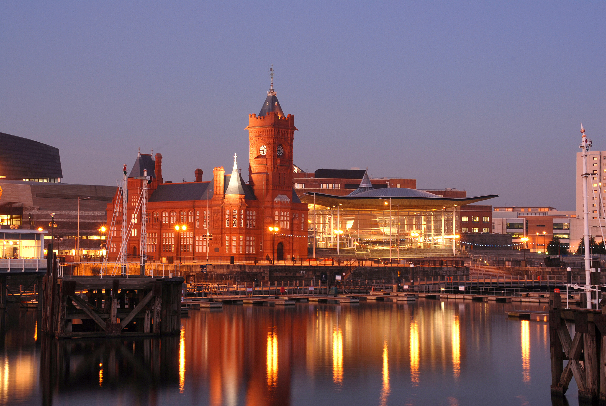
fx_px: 1163
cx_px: 303
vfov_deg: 19.8
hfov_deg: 29.2
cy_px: 203
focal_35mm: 69
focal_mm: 46
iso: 100
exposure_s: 15
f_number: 14
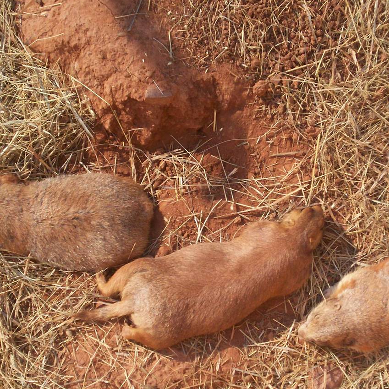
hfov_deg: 28.6
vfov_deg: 28.6
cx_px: 227
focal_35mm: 60
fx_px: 763
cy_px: 224
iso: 100
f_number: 4.5
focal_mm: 5.9
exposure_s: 1/488
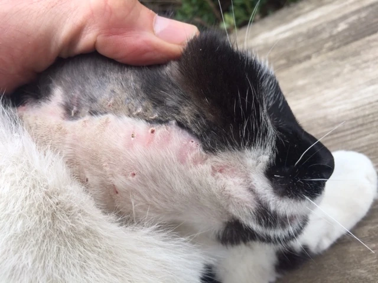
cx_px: 189
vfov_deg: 48.2
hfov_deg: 61.7
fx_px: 317
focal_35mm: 29
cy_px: 142
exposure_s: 1/434
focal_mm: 4.15
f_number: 2.2
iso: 32
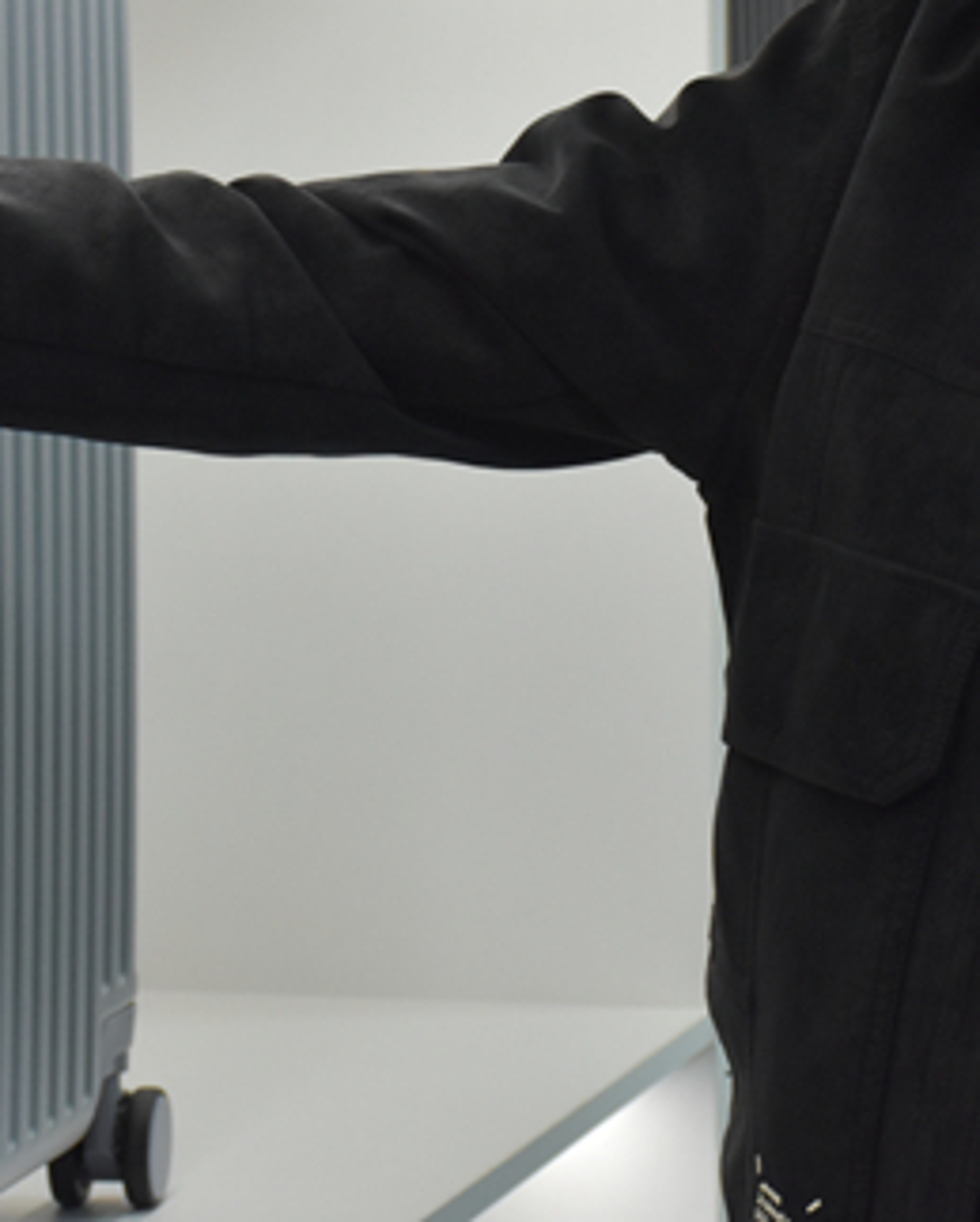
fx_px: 6383
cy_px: 98
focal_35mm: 176
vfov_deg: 10.9
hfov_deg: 8.8
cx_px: 613
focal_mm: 45
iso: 800
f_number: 4.8
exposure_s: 1/100
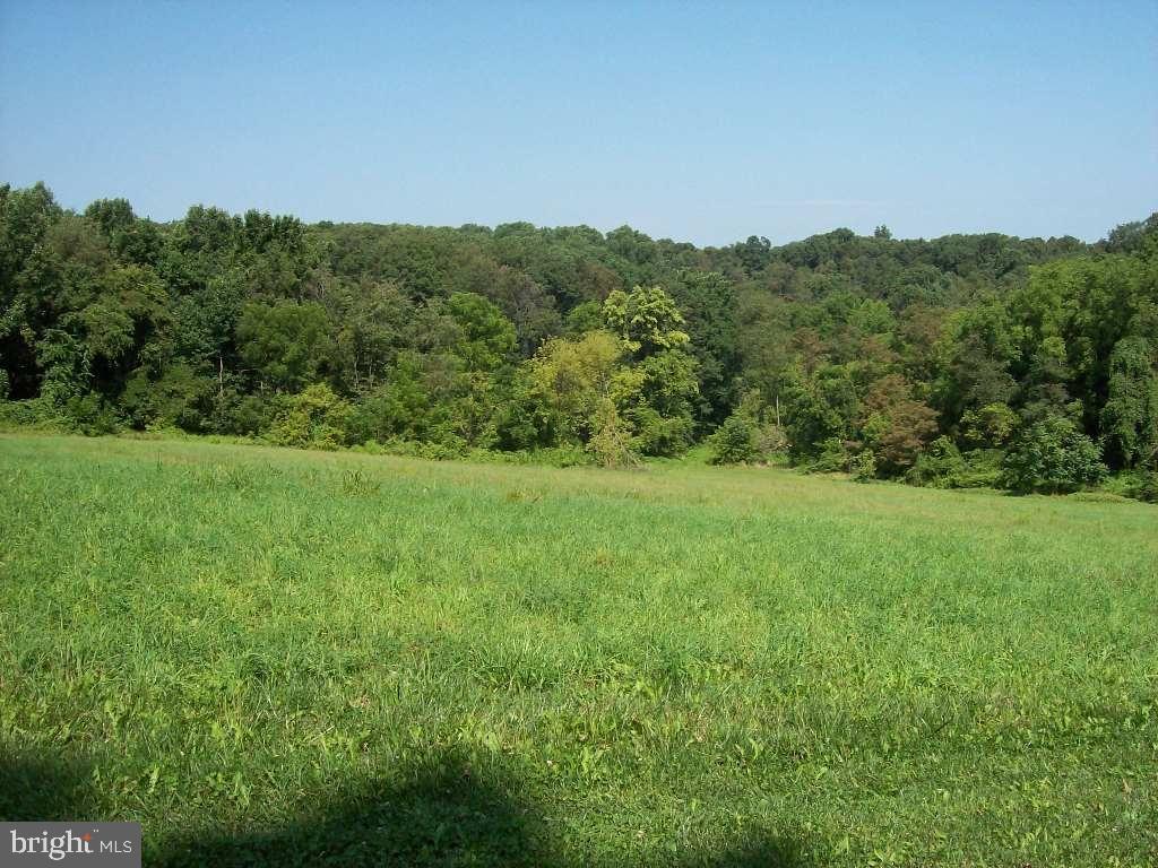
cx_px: 579
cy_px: 434
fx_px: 1204
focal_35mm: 36
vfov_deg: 39.7
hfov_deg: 51.4
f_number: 4.8
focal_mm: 6
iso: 80
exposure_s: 1/469
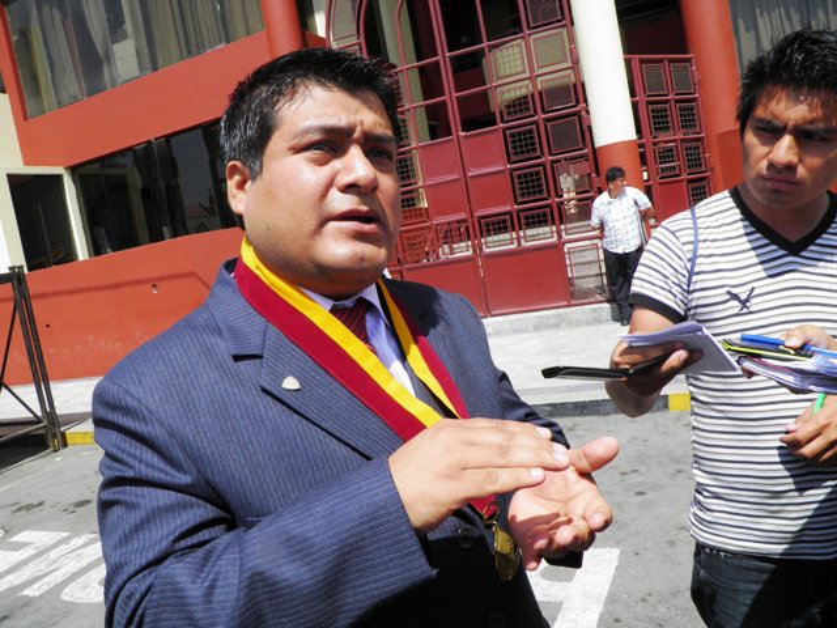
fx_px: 677
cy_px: 314
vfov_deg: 49.7
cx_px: 418
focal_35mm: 28
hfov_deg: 63.4
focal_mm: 4.9
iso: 50
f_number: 5.7
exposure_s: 1/250
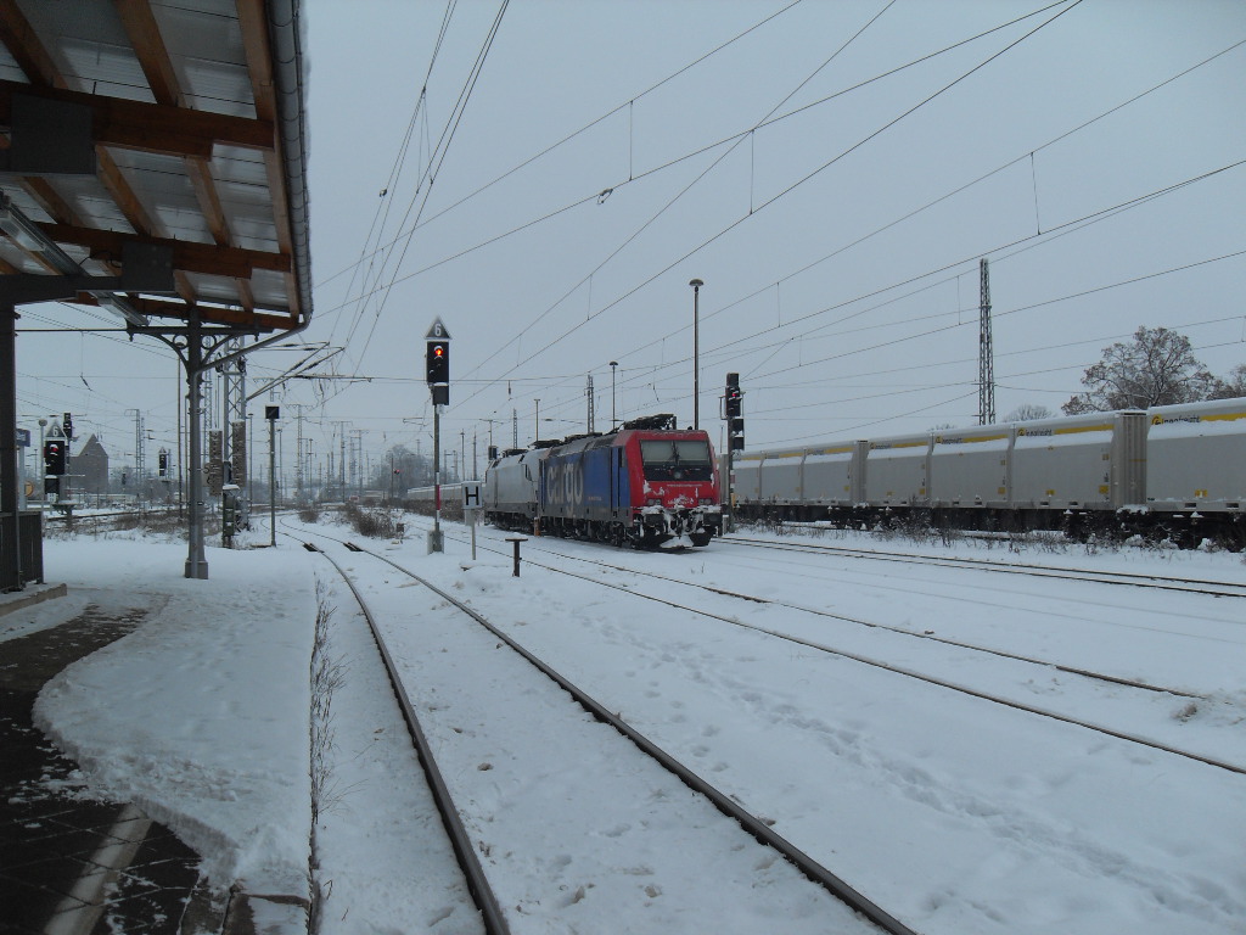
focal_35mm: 34
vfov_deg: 41.8
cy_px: 468
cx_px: 623
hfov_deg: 54.0
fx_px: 1224
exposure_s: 1/125
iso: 80
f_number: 7
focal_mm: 6.3
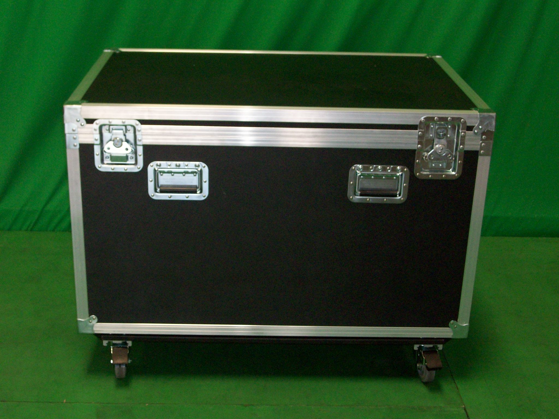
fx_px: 856
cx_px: 280
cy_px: 210
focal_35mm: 53
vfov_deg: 27.5
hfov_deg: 36.2
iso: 160
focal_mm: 8.8
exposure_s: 1/70.6
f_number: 3.6
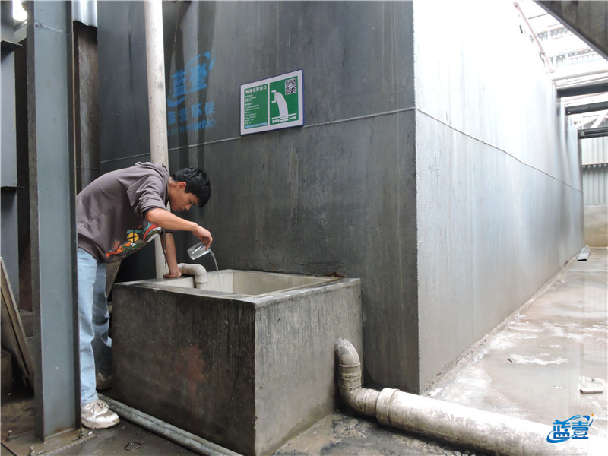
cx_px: 304
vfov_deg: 56.8
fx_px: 422
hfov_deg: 71.6
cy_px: 228
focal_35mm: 24
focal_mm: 4.3
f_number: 4.8
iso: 720
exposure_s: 1/8
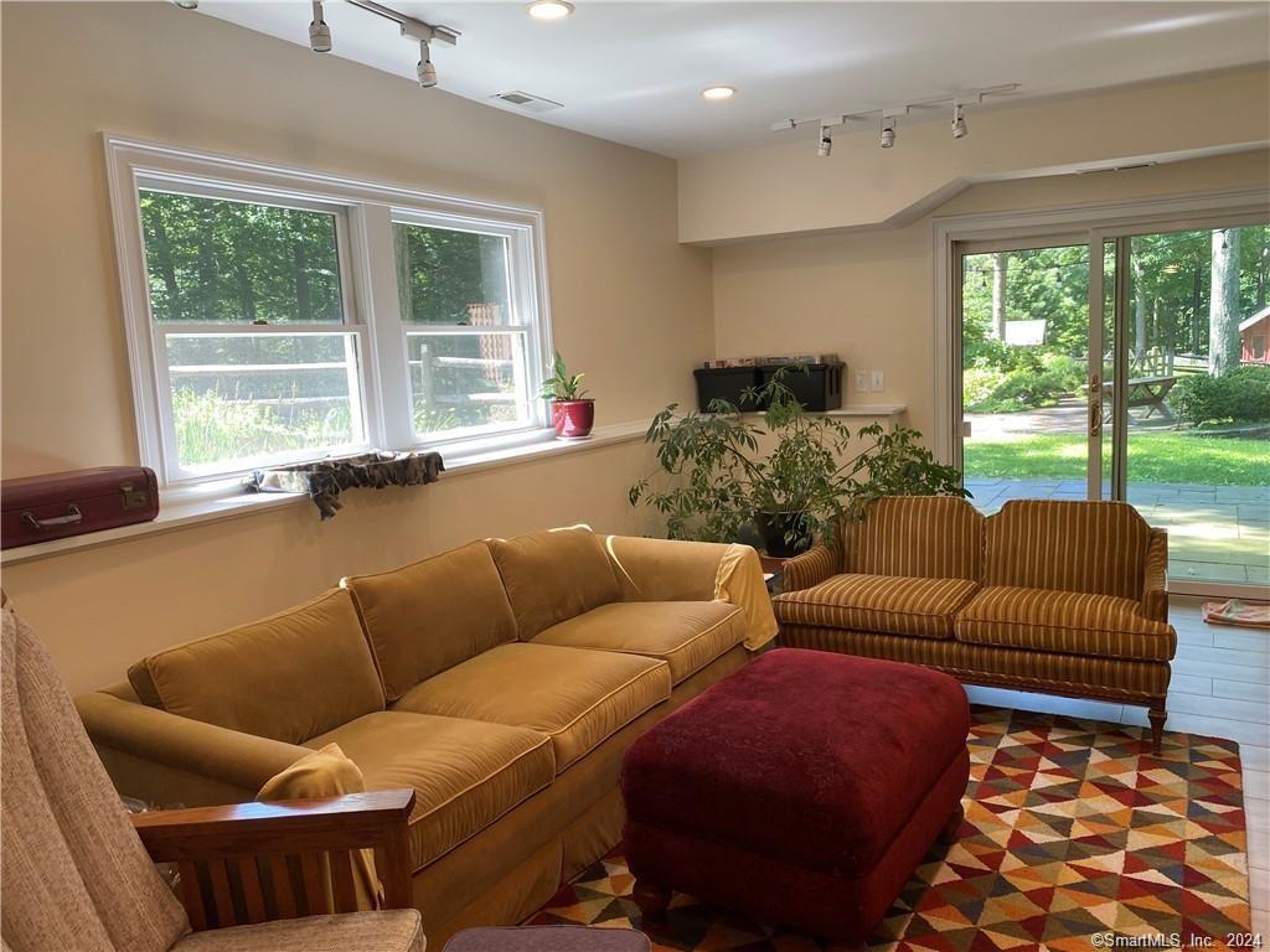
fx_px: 954
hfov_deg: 67.3
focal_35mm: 26
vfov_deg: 53.1
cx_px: 635
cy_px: 476
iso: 80
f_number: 1.8
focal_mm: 4.25
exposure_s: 1/120
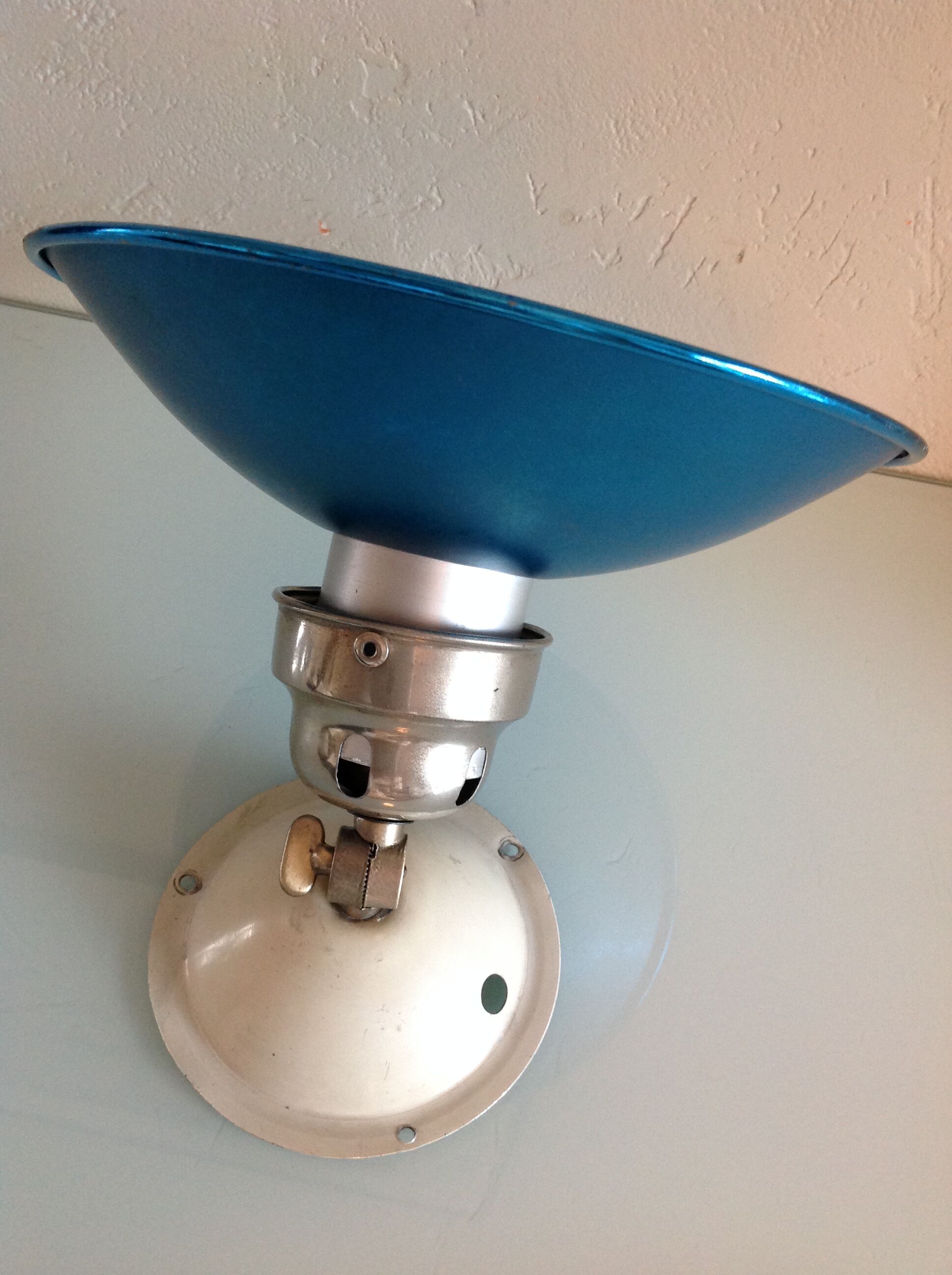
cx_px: 476
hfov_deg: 40.6
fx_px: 1287
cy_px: 638
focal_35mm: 35
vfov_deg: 52.7
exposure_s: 1/15
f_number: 2.4
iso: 160
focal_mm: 4.28
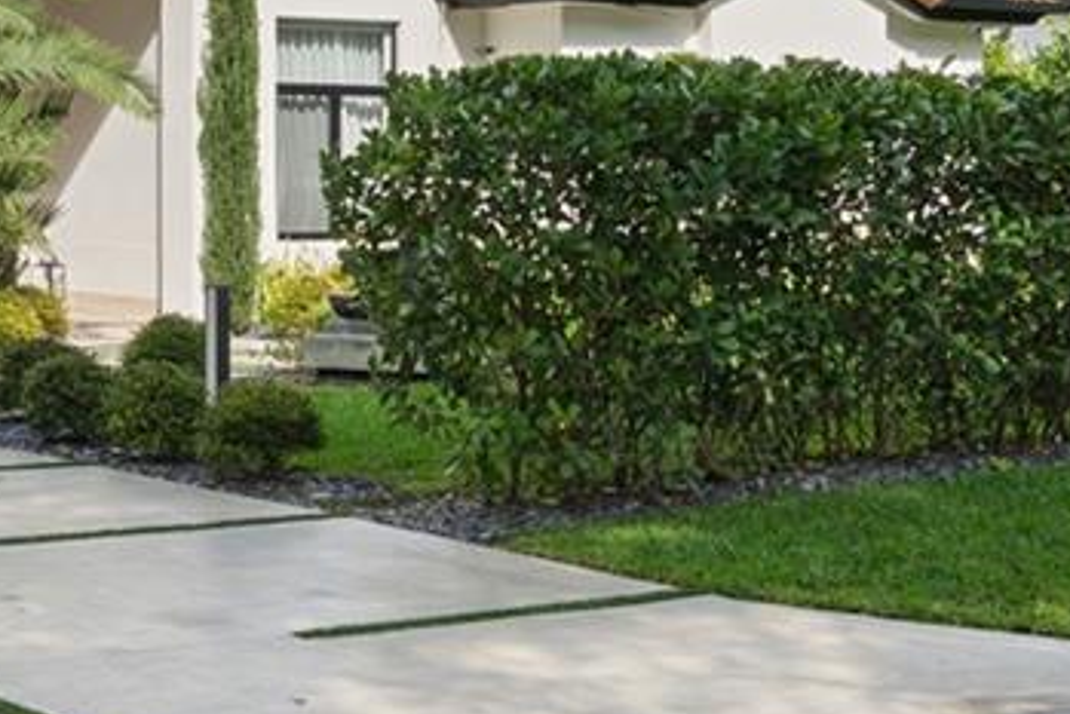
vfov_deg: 15.6
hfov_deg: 22.8
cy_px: 129
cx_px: 123
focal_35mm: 87
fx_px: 2587
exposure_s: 1/100
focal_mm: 19
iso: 100
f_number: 9
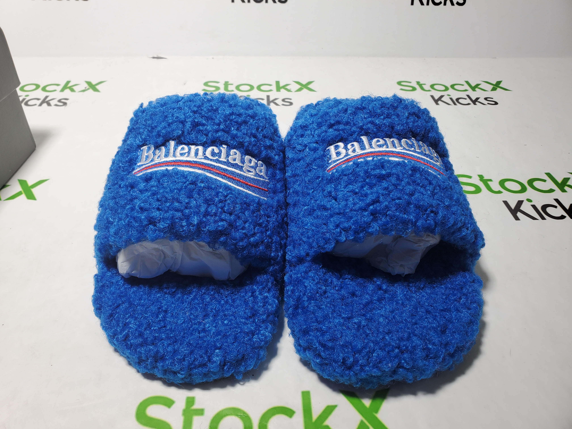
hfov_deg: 67.3
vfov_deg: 53.1
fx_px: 430
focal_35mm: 26
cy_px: 214
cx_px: 286
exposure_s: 1/158
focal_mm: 4.3
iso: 50
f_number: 2.4
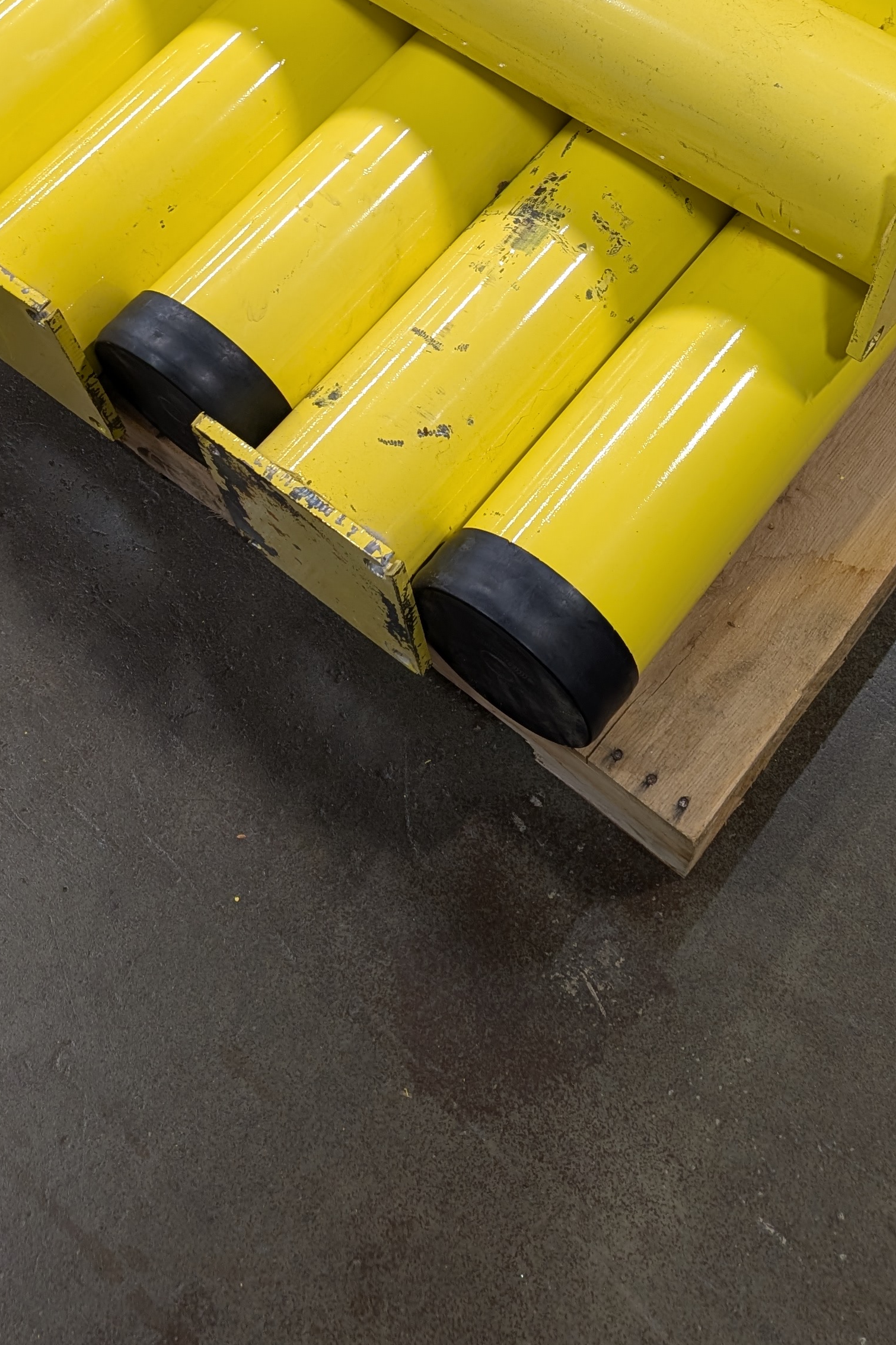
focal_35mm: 45
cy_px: 251
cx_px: 482
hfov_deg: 29.9
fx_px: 1680
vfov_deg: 41.5
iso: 112
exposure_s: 1/24
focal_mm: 6.9
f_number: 1.68
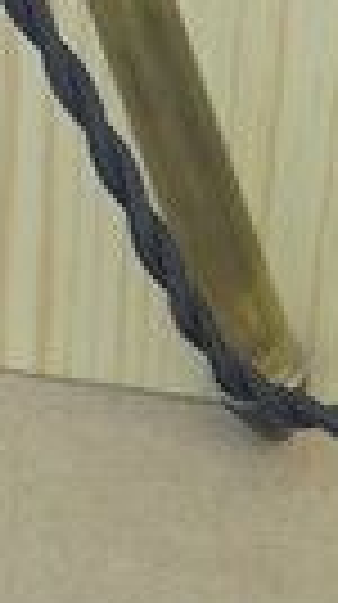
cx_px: 259
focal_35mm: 278
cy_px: -405
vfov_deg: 7.6
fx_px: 4446
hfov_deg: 4.4
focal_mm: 6.9
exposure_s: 1/100
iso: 100
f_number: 4.2
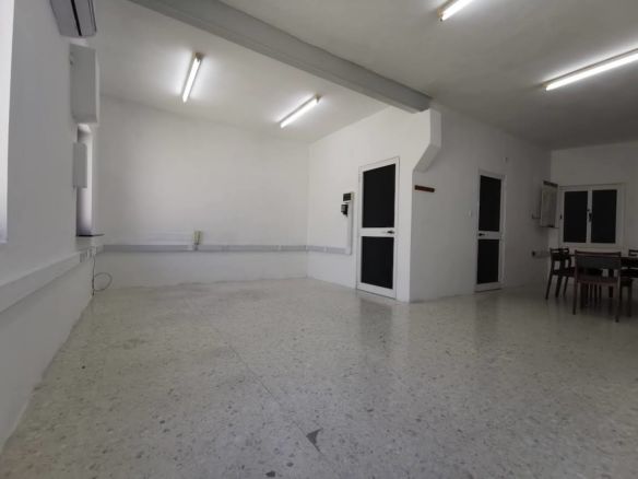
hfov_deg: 94.5
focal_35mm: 16
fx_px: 295
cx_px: 319
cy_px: 240
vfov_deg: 78.1
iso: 100
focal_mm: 2.35
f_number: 2.2
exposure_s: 1/100
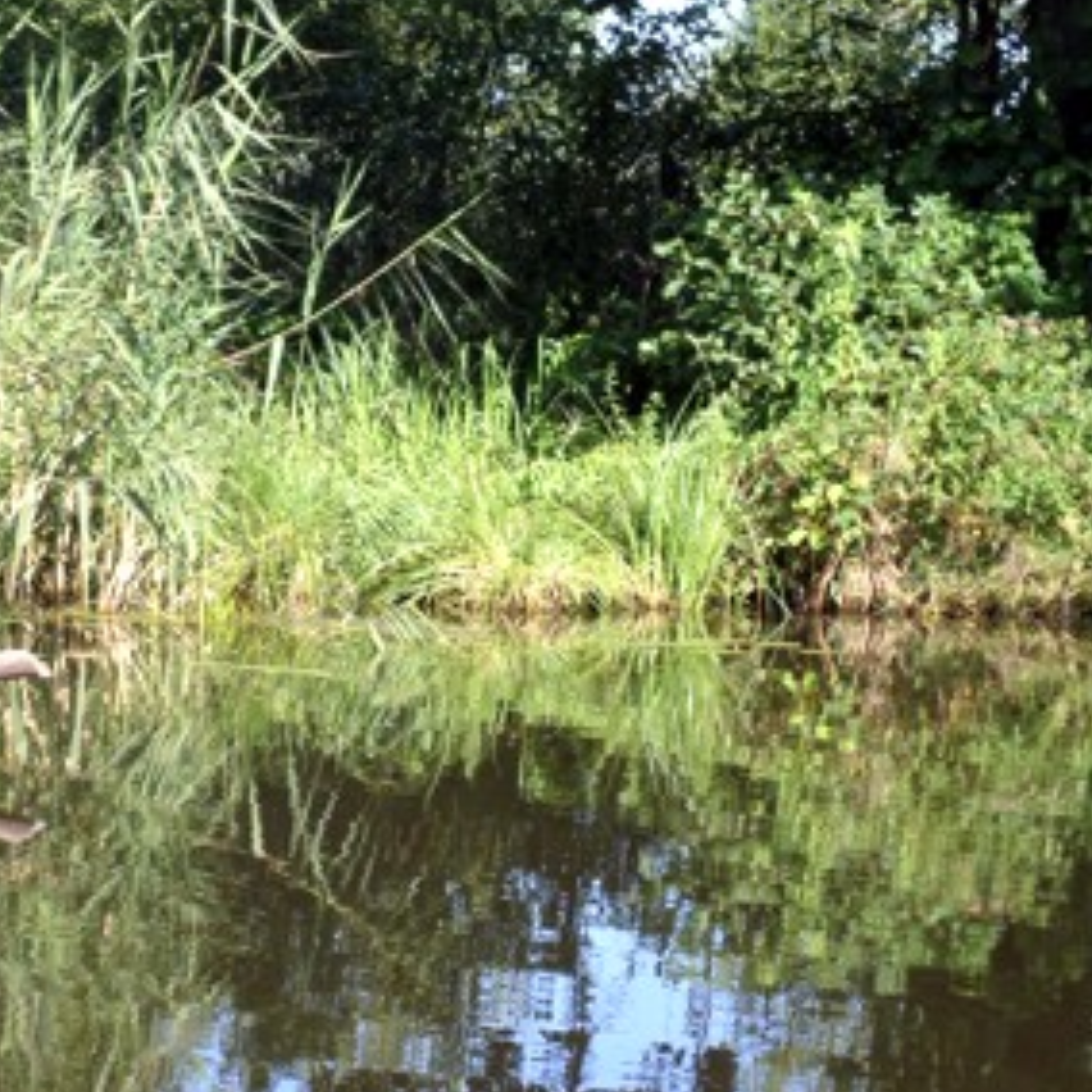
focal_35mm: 118
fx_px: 4211
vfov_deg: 14.8
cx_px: 402
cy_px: 706
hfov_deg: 14.8
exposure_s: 1/250
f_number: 4.1
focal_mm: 12
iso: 80
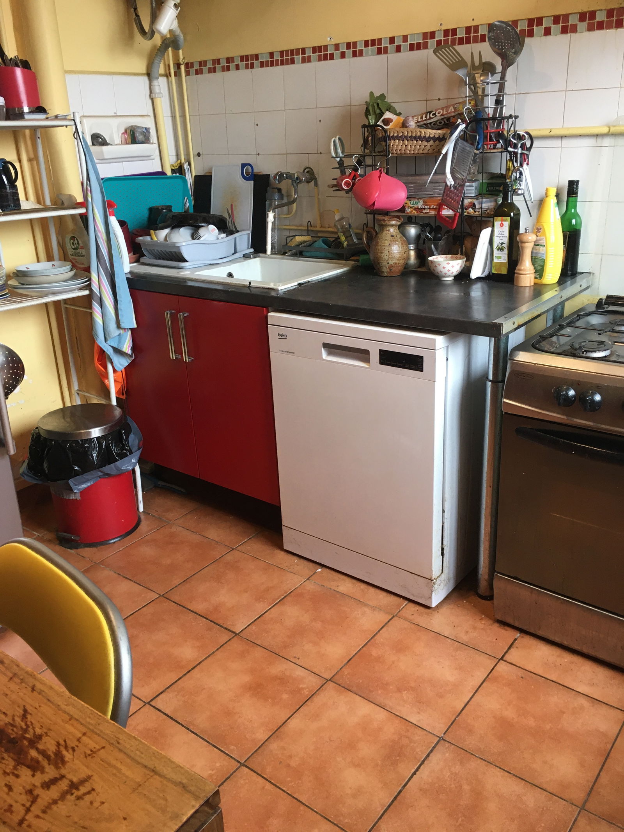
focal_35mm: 29
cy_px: 416
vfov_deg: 61.7
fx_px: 697
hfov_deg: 48.2
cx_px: 312
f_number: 2.2
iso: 50
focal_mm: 4.15
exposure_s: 1/33
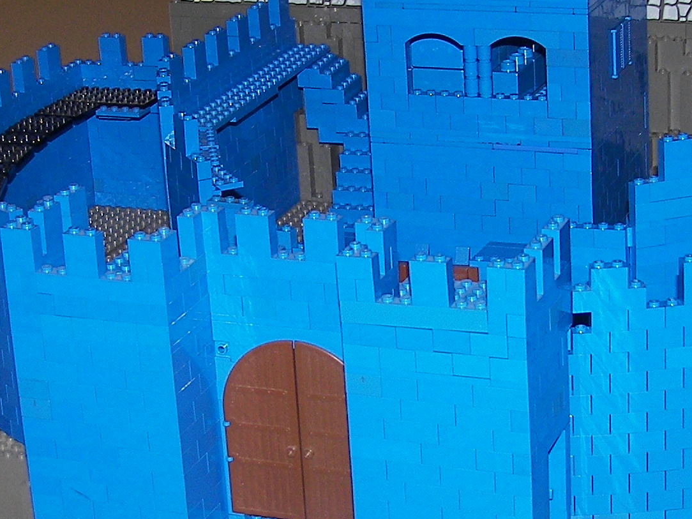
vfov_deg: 14.5
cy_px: 250
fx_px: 2039
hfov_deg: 19.3
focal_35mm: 102
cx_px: 363
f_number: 2.8
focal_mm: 6
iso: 64
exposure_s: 1/30
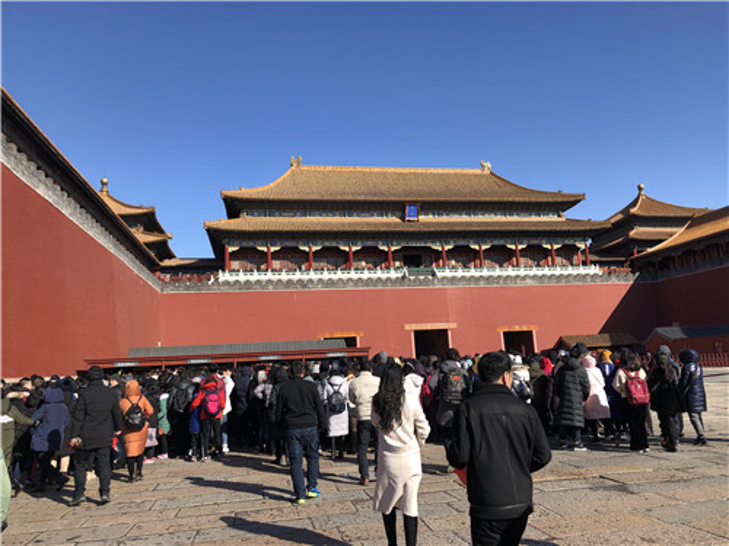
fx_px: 590
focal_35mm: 28
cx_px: 364
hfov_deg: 63.4
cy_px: 273
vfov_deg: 49.7
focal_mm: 4
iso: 20
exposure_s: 1/1499
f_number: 1.8
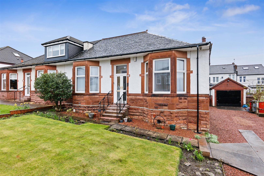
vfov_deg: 61.9
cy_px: 88
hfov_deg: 84.0
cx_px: 132
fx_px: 147
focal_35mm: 20
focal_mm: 19
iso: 800
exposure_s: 1/500
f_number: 5
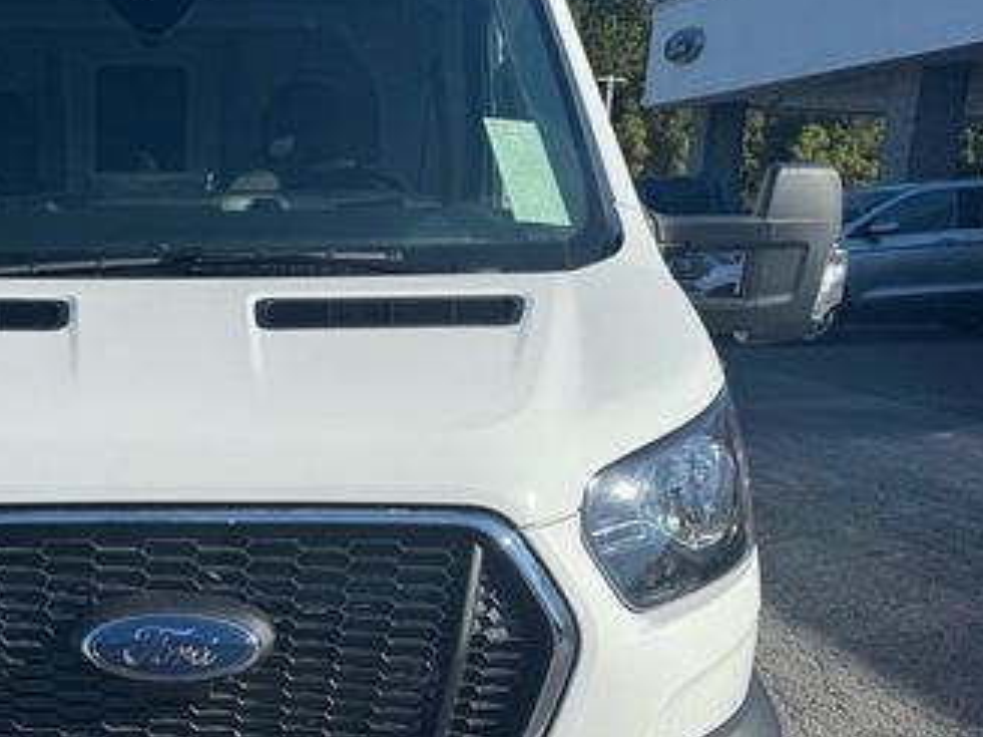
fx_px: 1334
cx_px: 129
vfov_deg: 30.6
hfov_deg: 38.1
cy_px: 505
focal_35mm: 47
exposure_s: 1/5348
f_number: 1.78
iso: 80
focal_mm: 6.76
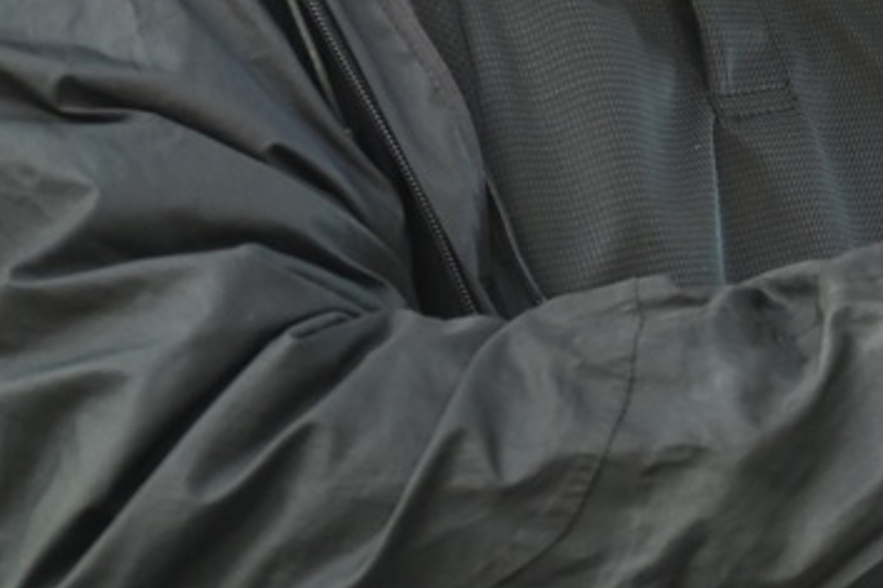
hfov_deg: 16.5
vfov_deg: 11.4
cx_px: 1002
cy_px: 176
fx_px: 2942
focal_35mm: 120
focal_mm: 19.5
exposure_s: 1/125
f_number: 3.8
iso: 640
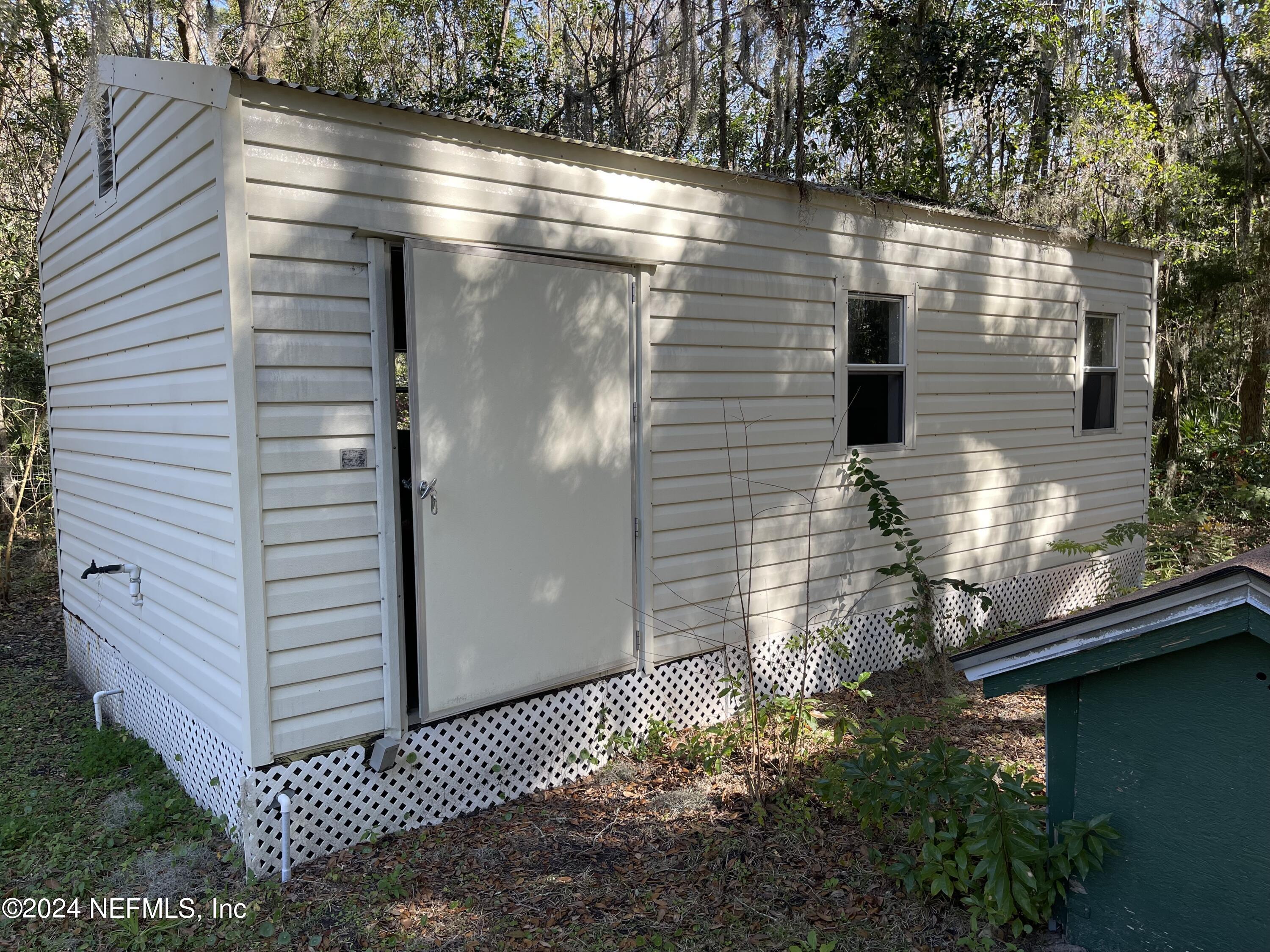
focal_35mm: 25
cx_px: 635
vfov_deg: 54.9
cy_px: 476
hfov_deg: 69.4
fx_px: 917
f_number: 1.6
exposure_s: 1/389
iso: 32
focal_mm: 5.1
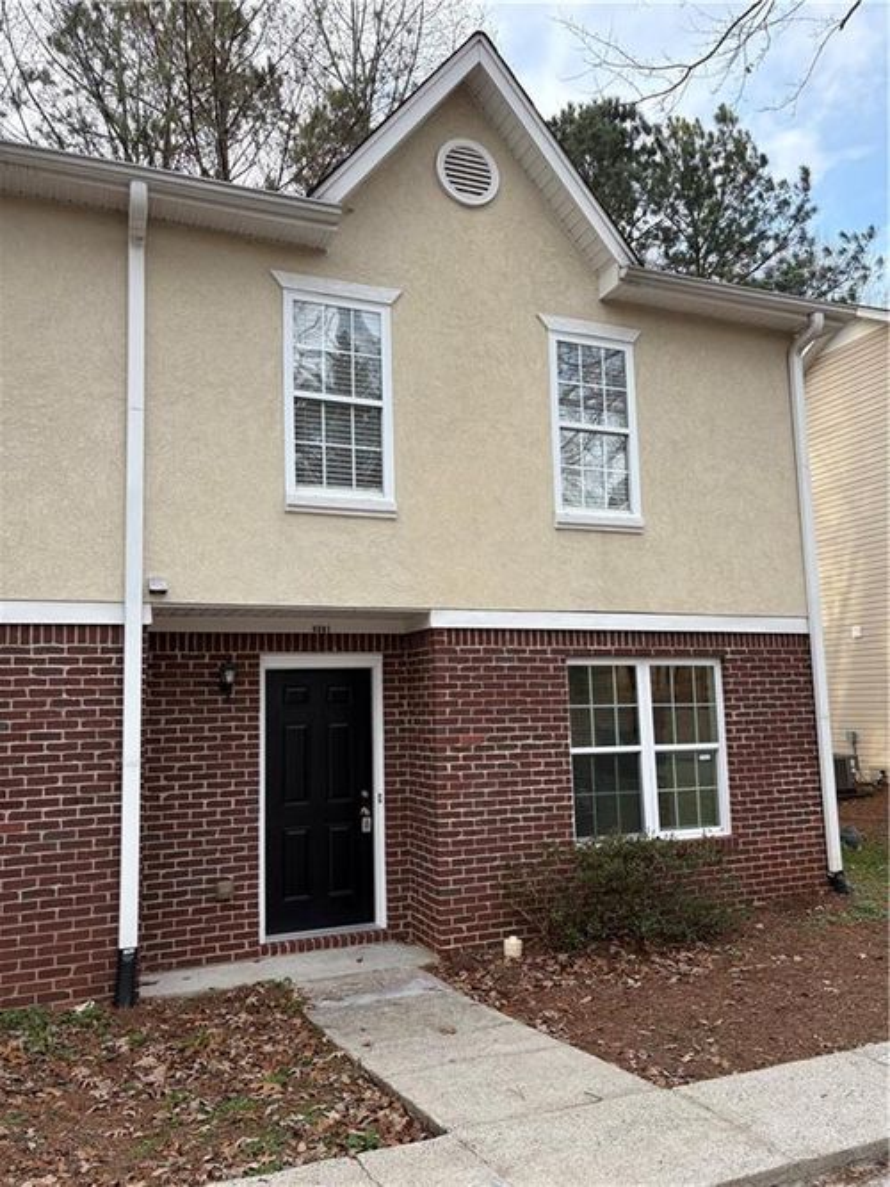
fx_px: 892
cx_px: 445
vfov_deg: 67.3
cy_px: 594
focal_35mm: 26
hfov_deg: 53.0
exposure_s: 1/687
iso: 64
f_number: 1.6
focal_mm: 5.96
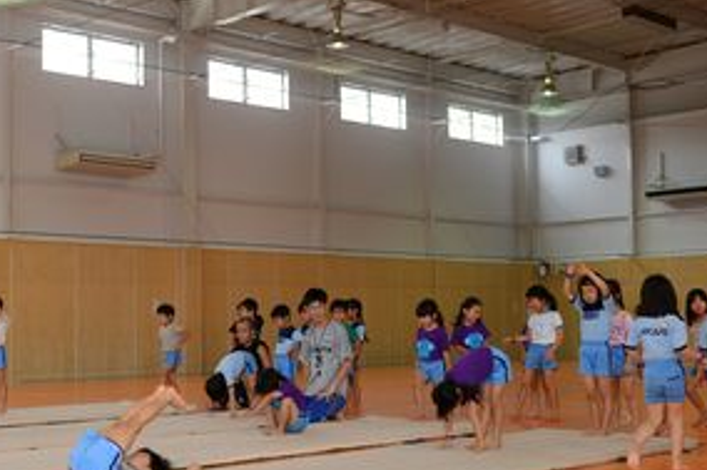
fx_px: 1119
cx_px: 289
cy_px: 264
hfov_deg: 35.0
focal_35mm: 57
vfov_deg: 23.7
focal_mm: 36
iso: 800
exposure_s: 1/320
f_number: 3.5
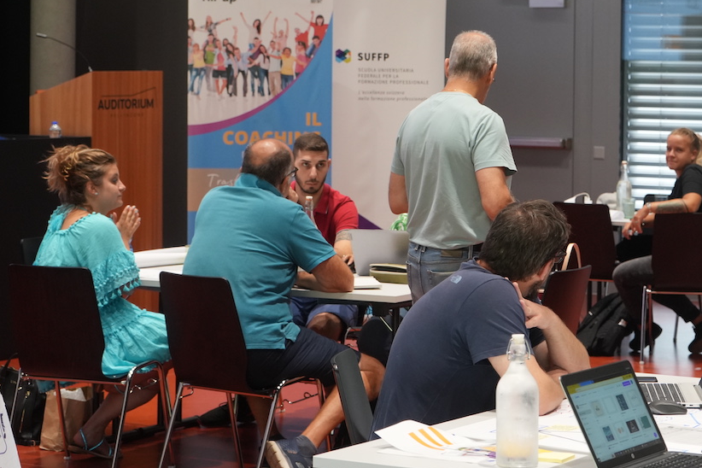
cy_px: 175
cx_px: 526
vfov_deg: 12.6
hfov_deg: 18.6
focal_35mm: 109
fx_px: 2125
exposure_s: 1/160
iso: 2000
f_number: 5.6
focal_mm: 70
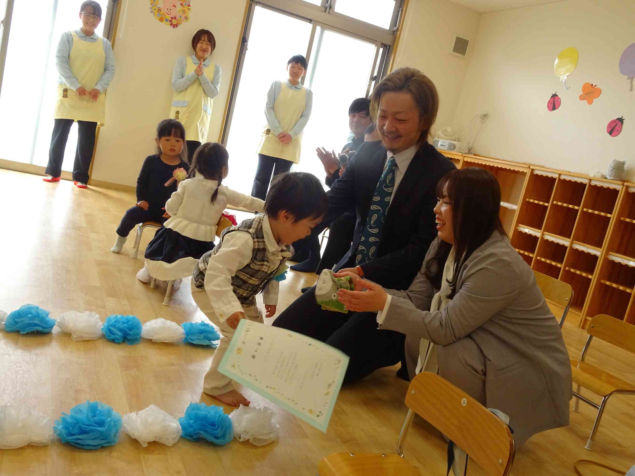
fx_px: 605
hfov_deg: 55.4
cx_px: 318
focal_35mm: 33
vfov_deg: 42.9
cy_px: 238
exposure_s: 1/125
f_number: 4
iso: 200
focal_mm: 5.6
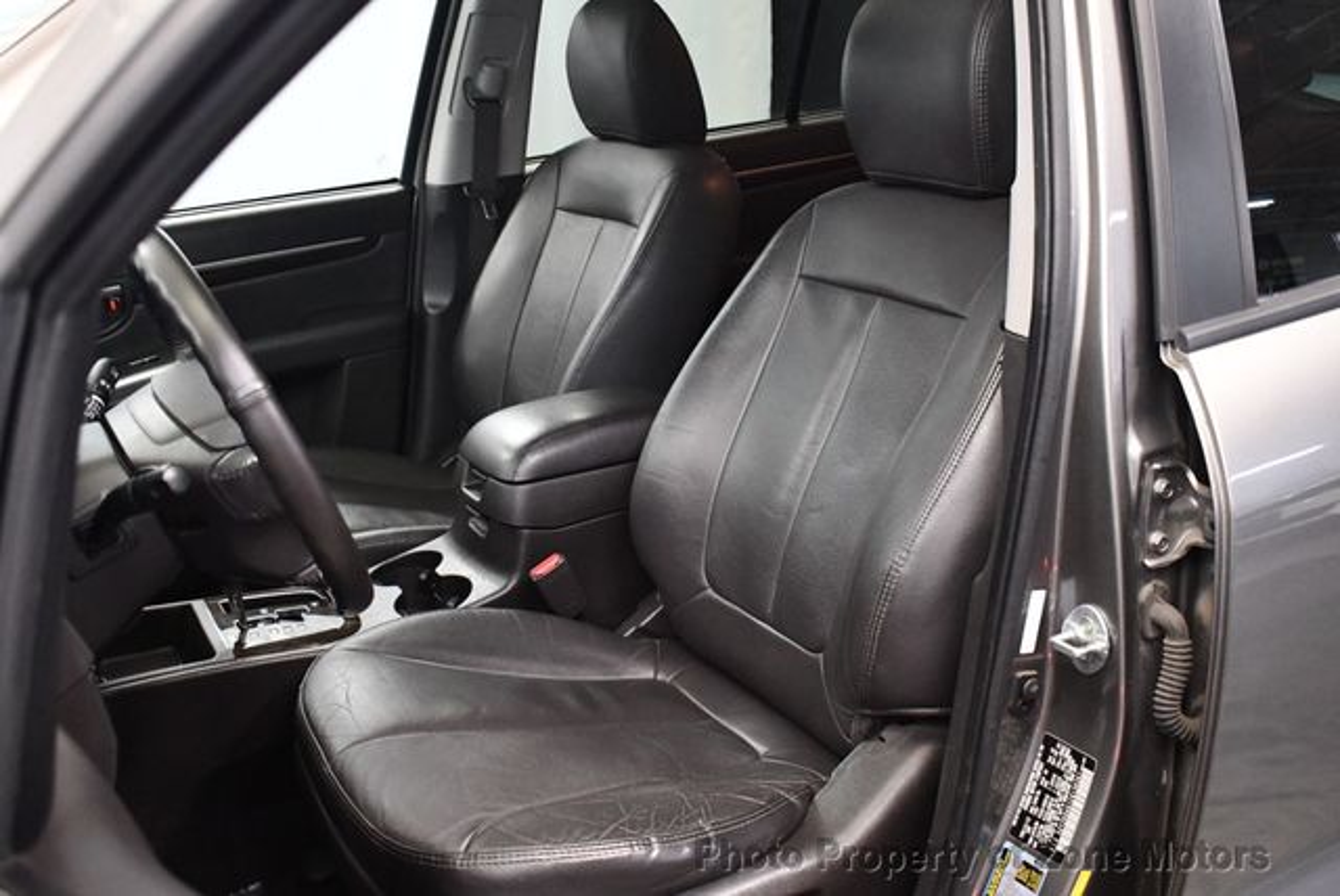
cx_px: 670
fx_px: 1341
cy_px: 448
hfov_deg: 53.1
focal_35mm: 36
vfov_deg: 36.9
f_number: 3.5
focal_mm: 18
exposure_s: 1/80
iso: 3200
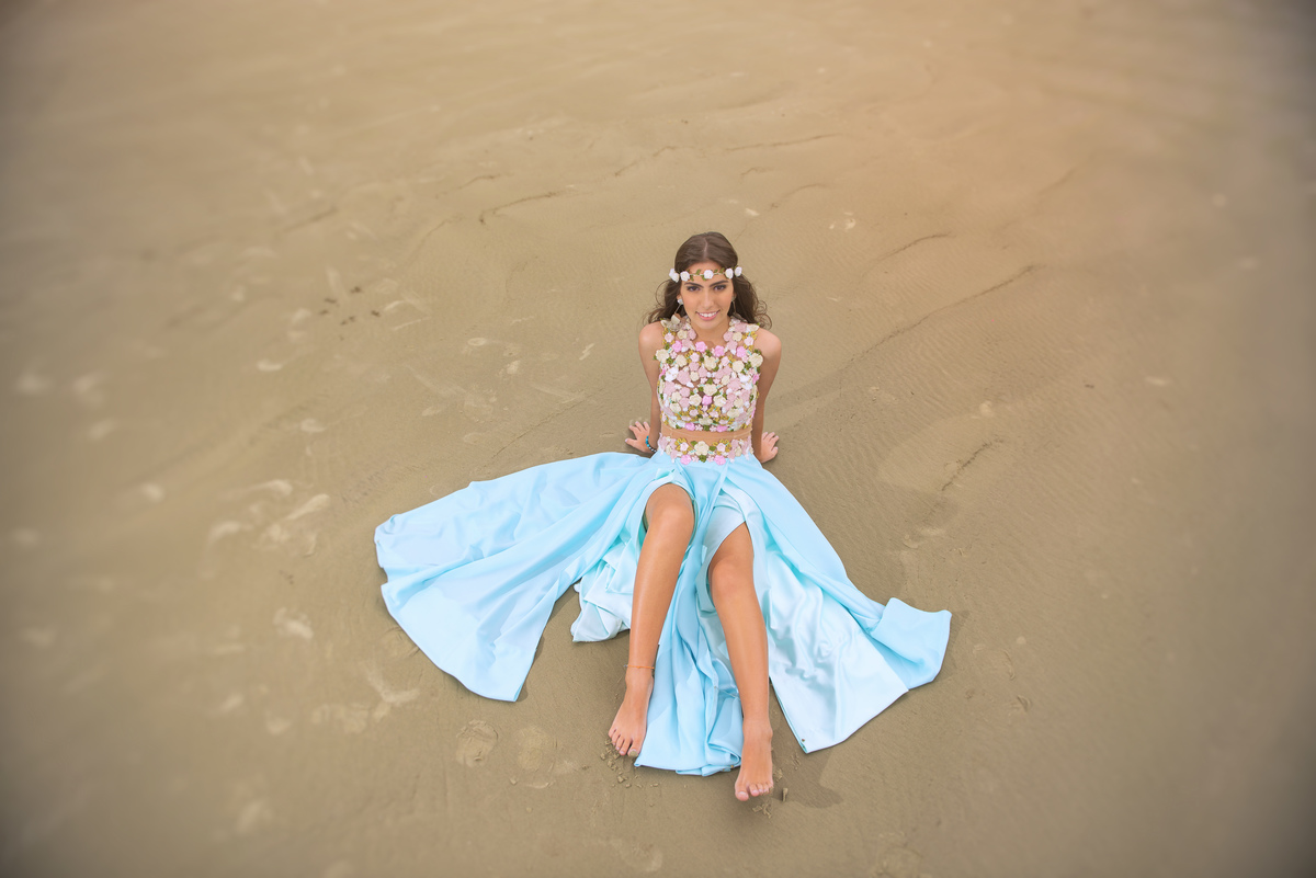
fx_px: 878
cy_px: 439
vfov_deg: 53.2
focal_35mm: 24
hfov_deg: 73.7
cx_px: 658
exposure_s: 1/250
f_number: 3.5
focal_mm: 24
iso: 100
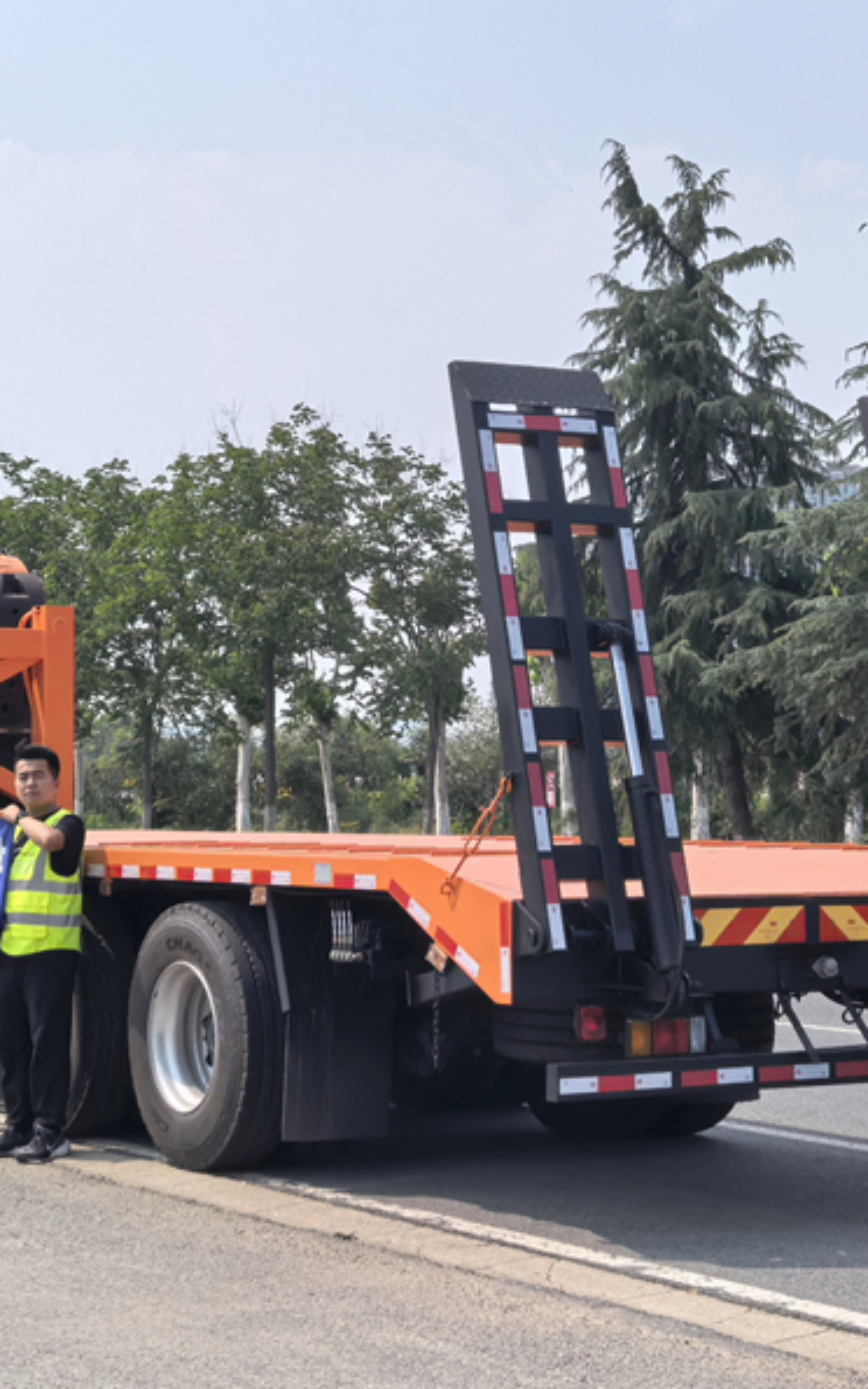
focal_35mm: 77
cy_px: 698
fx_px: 2914
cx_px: 338
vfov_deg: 26.8
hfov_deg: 16.9
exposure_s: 1/1001
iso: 50
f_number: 4
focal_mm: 5.75
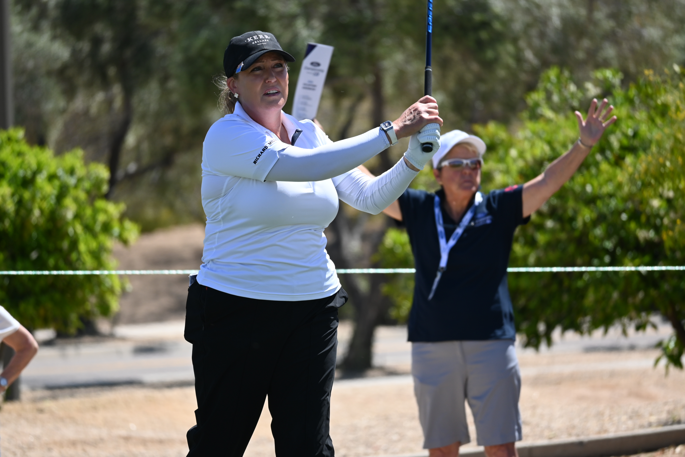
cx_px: 342
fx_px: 7135
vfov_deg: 3.7
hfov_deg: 5.5
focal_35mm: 375
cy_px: 228
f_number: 6.3
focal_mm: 250
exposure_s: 1/500
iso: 160
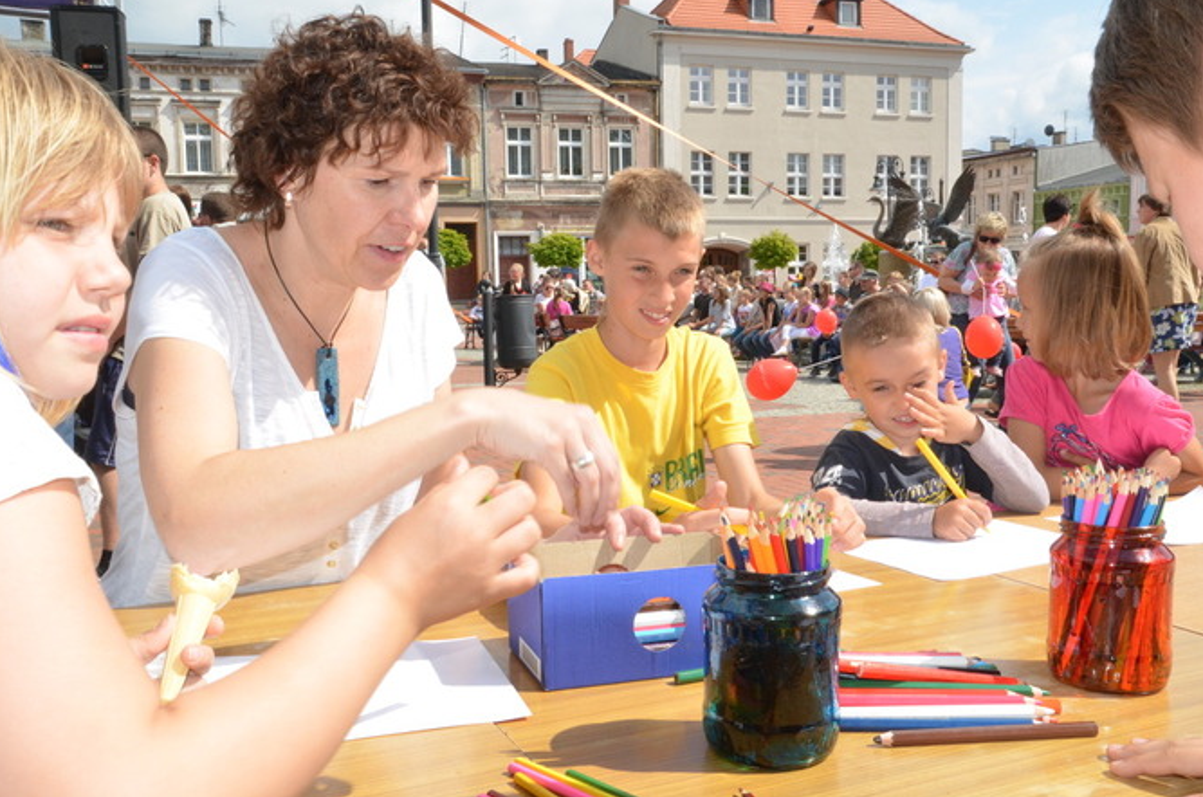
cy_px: 386
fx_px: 1118
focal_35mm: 34
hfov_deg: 56.5
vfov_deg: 39.2
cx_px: 577
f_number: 25
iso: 800
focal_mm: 21
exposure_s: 1/200
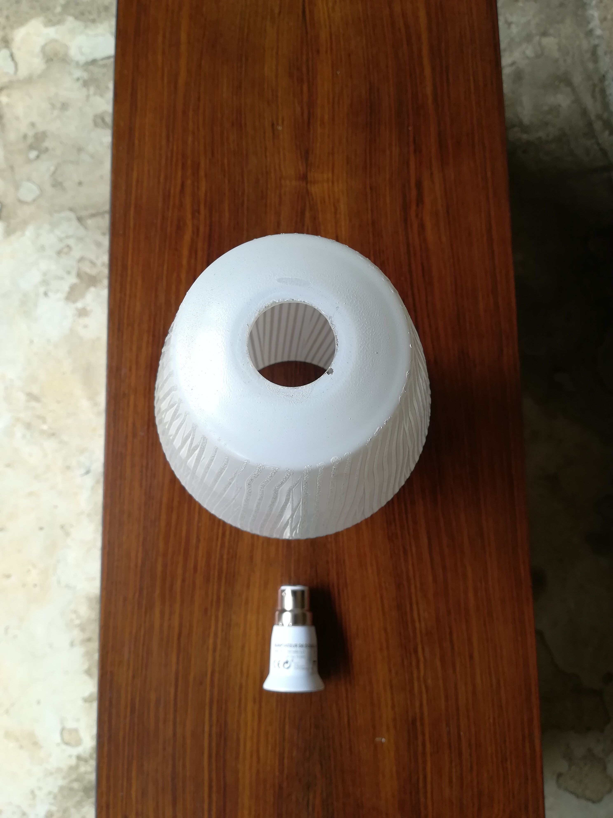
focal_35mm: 26
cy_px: 409
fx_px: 614
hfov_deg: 53.1
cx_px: 306
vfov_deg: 67.3
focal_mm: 3.83
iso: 50
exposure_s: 1/127
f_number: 2.2
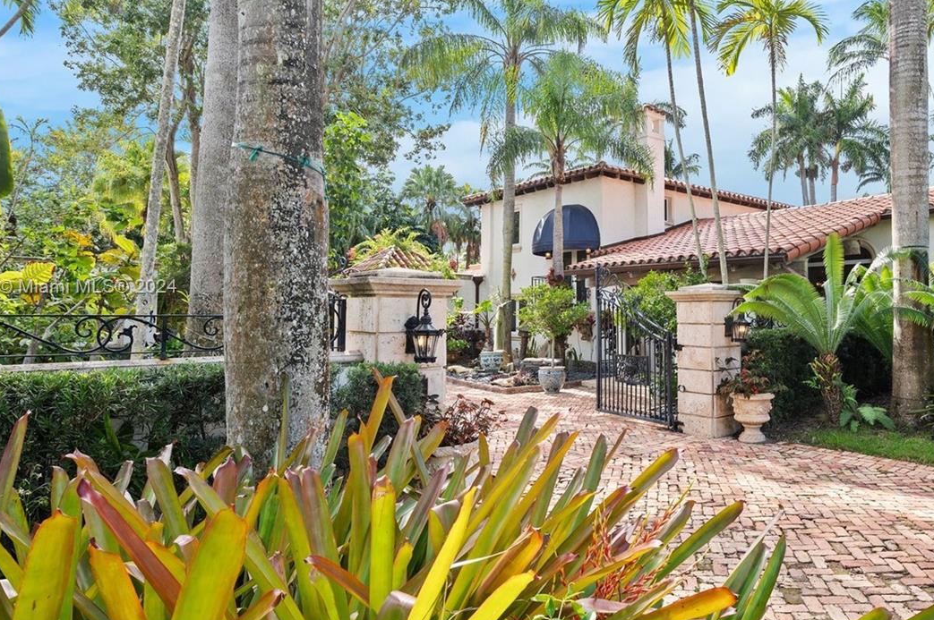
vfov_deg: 55.0
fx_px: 596
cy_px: 289
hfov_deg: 74.3
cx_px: 607
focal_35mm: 23
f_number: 8
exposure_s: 1/80
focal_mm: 15
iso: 200
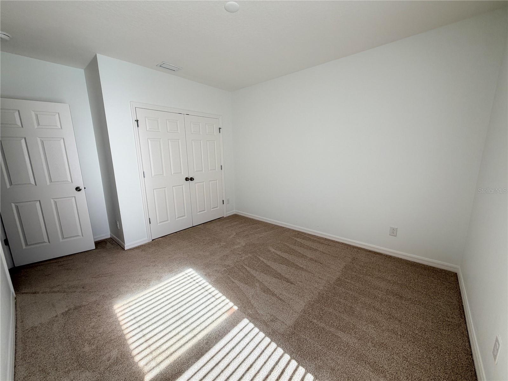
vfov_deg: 85.7
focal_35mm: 14
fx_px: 205
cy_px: 190
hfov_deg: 102.1
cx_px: 254
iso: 64
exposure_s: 1/121
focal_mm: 2.22
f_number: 2.2
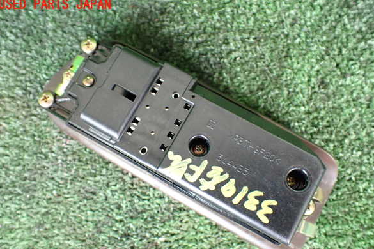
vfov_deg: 41.0
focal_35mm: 32
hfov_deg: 58.7
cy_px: 140
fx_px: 332
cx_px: 187
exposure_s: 1/125
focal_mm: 5.4
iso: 800
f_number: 2.3
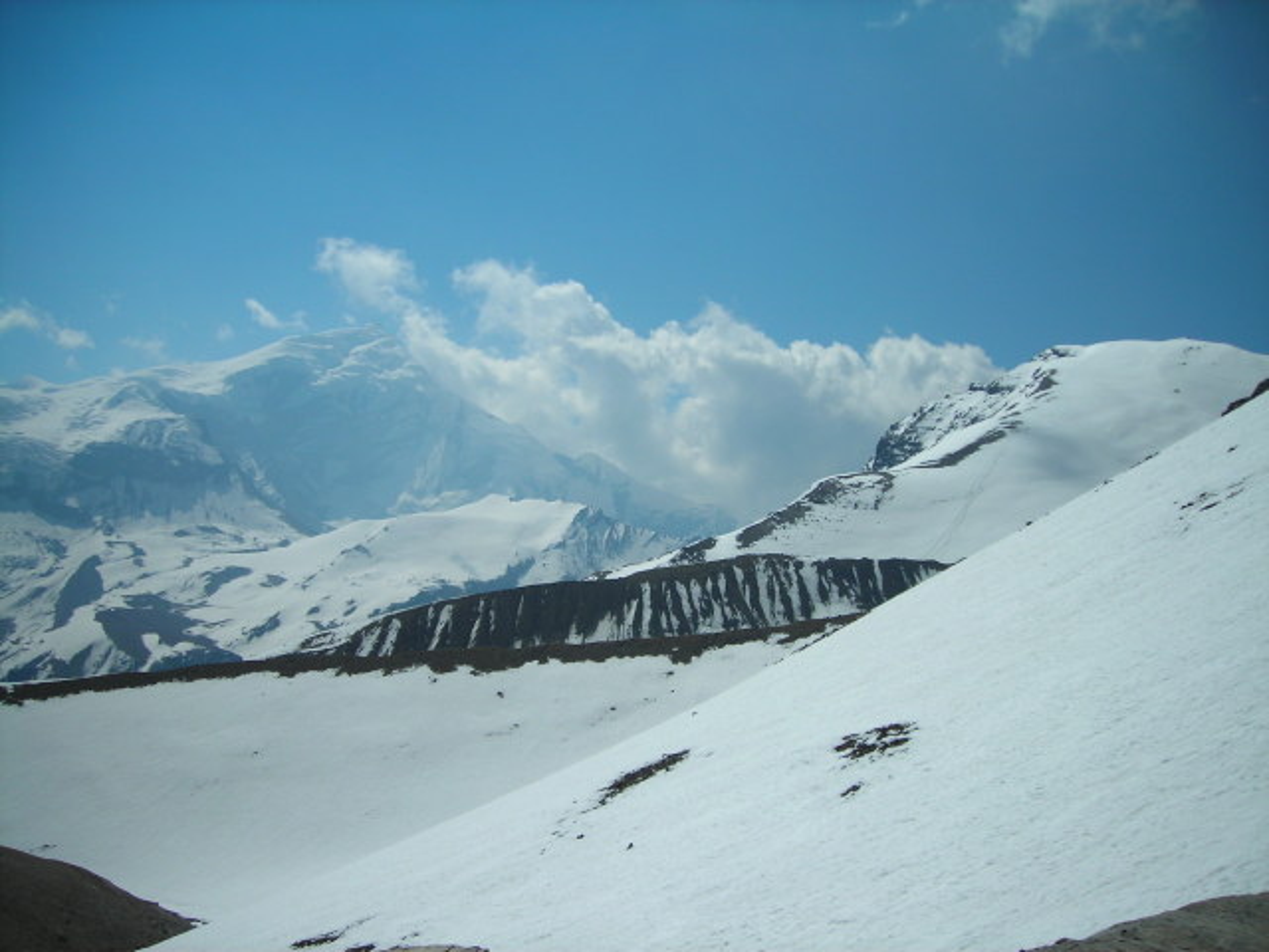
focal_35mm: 38
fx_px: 1393
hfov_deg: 49.0
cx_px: 634
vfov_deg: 37.7
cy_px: 476
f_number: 6.4
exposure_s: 1/579
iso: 50
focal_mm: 6.3
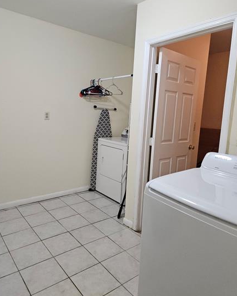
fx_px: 219
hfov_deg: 56.8
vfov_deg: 68.1
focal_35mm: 25
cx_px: 117
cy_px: 141
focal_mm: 5.4
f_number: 1.8
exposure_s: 1/120
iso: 500
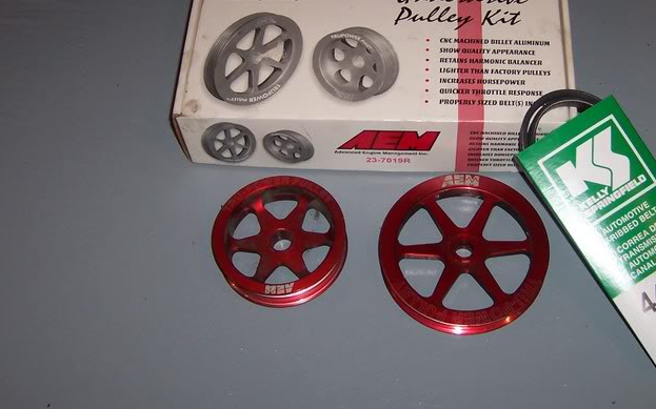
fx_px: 876
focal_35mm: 49
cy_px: 164
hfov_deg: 40.8
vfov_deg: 26.3
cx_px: 400
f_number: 2.8
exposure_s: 1/60
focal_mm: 5.6
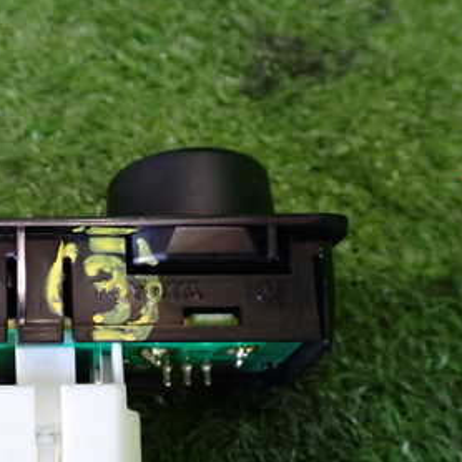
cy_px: 344
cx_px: 47
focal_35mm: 61
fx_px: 921
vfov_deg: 27.8
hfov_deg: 27.2
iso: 800
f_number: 2.4
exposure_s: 1/25
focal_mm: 5.79
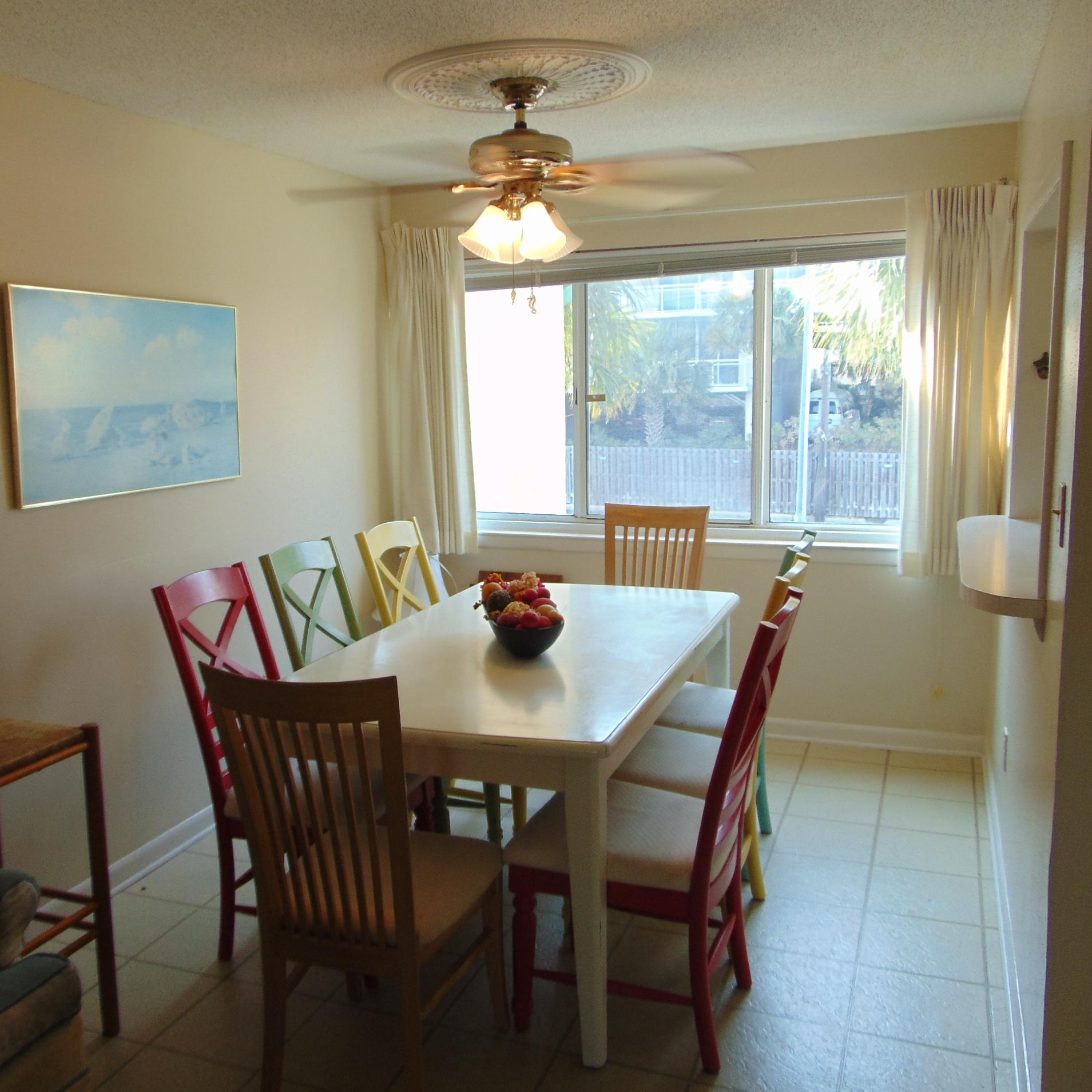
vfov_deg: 54.0
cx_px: 486
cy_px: 541
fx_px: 1071
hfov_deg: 53.9
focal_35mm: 30
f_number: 3
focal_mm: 4.5
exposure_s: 1/50
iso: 80
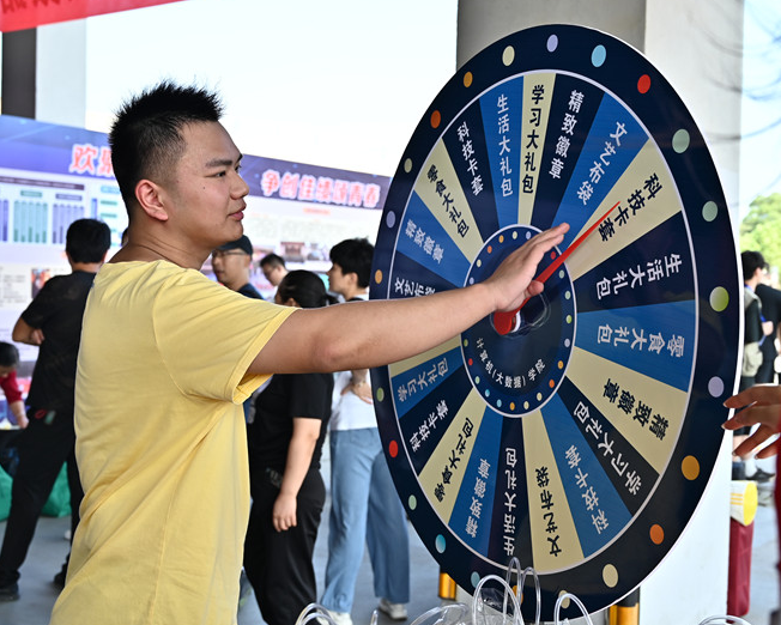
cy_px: 310
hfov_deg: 40.3
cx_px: 426
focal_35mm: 46
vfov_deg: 32.8
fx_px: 1064
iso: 250
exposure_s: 1/320
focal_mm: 40
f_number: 5
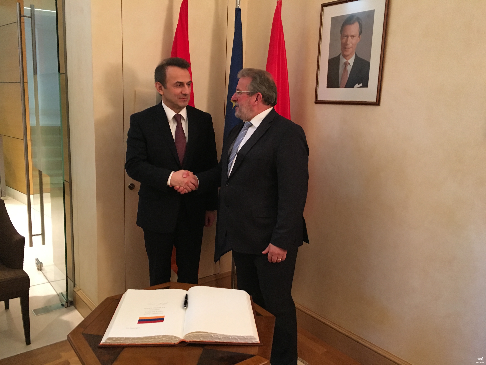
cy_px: 182
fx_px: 407
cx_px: 243
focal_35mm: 29
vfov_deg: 48.2
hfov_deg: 61.7
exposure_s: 1/25
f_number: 2.2
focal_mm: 4.15
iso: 200
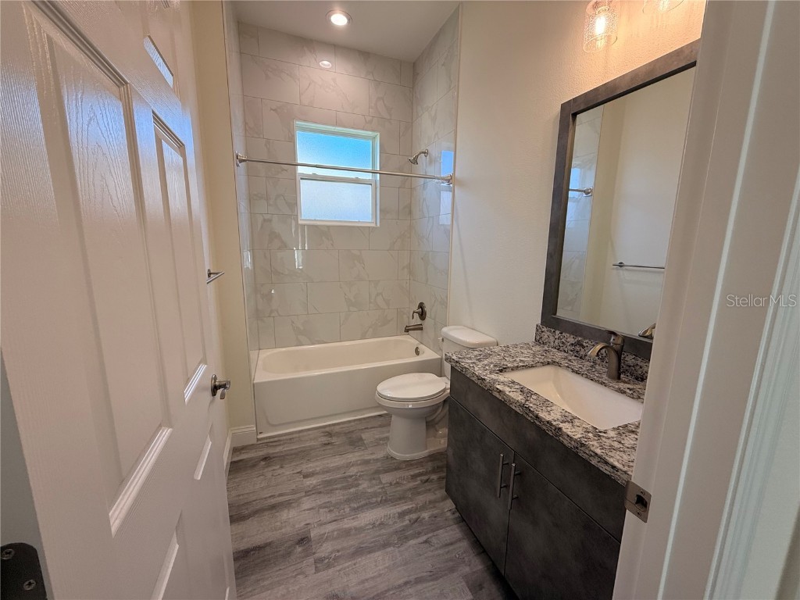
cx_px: 400
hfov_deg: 102.1
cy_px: 300
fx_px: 324
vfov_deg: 85.7
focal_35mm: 14
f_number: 2.2
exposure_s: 1/120
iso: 125
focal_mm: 2.22
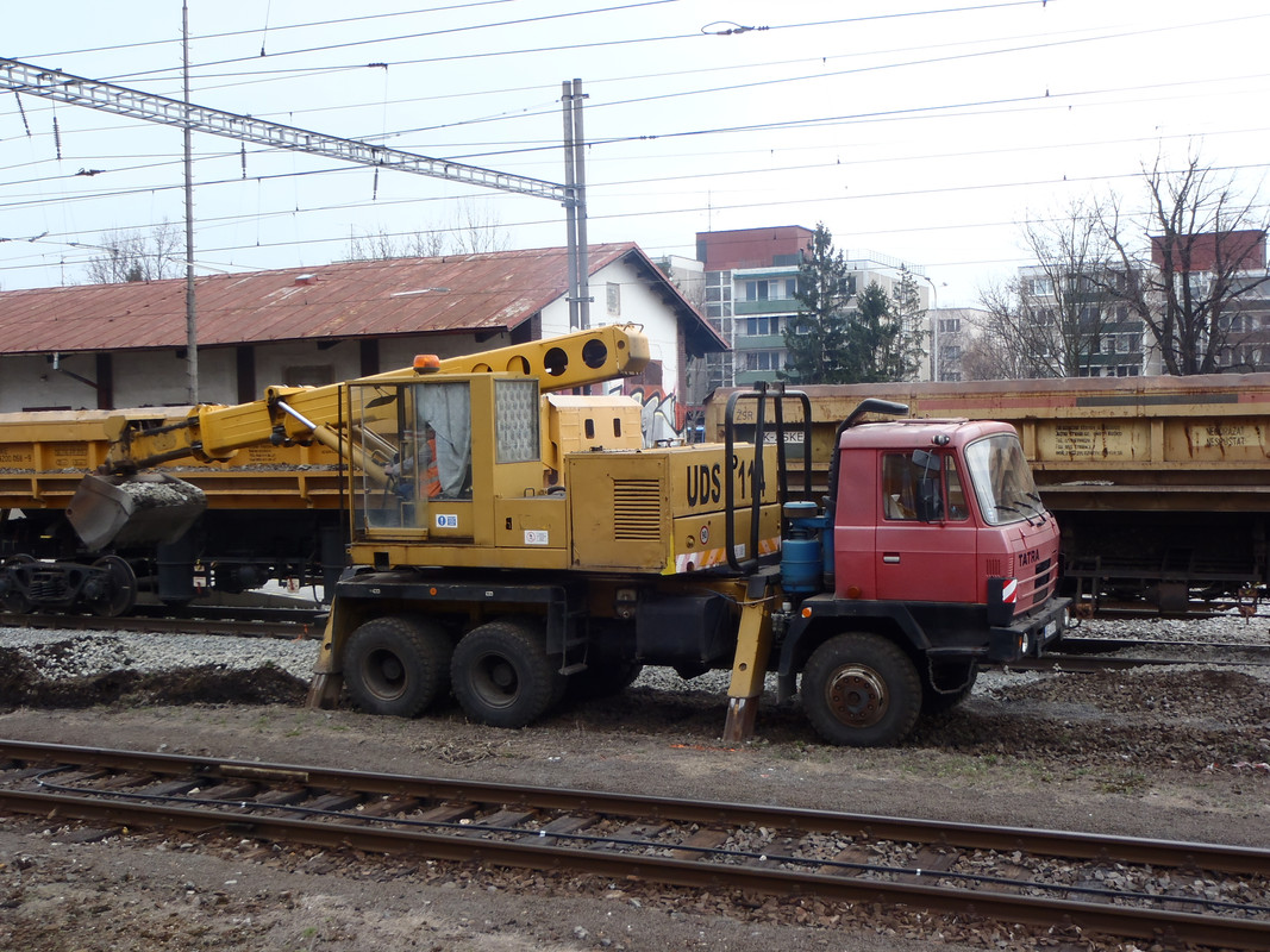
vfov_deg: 34.3
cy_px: 476
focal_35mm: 42
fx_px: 1541
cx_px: 635
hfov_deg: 44.8
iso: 80
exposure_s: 1/100
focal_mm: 7.57
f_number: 5
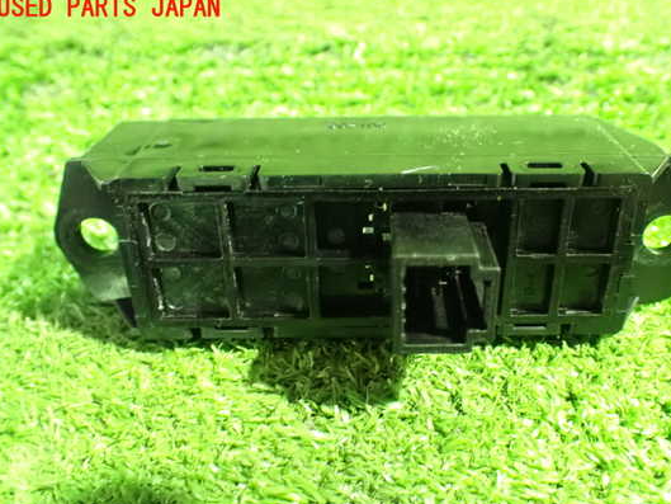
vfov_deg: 41.8
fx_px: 659
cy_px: 278
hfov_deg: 53.8
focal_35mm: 34
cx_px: 370
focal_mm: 5.4
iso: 1600
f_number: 2.3
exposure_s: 1/10
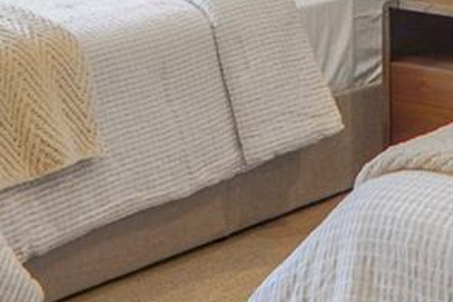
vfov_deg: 12.8
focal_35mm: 98
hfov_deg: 20.7
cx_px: 308
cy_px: -224
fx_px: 1233
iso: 100
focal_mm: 12
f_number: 2
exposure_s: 1/80
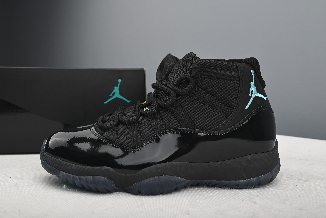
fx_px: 371
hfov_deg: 47.4
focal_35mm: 41
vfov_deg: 32.7
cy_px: 109
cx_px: 163
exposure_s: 1/200
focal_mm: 41
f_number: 11
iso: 100
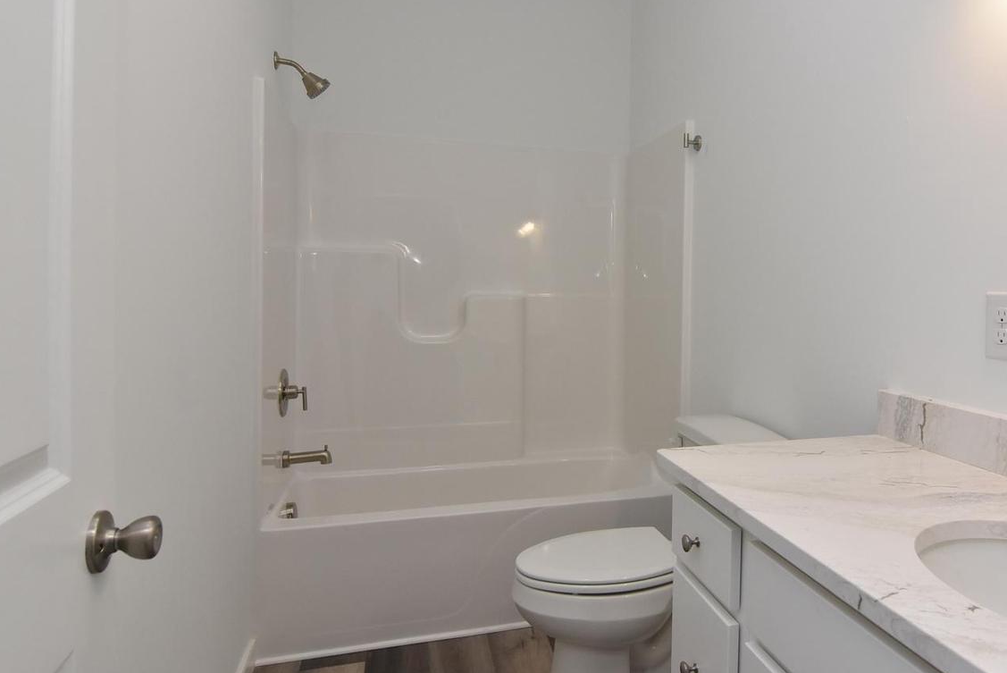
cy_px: 296
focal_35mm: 23
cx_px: 635
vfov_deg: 55.0
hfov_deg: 74.6
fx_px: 644
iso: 800
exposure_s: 1/160
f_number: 10
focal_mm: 12
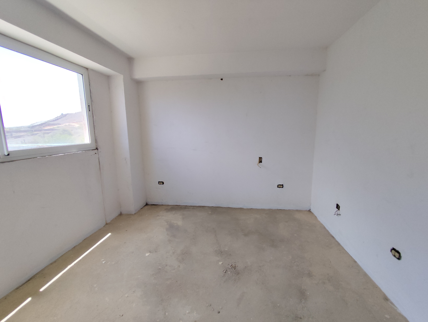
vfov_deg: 78.2
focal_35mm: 16
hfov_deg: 94.5
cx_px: 214
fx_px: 198
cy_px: 161
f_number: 2.2
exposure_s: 1/520
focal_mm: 1.65
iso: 50
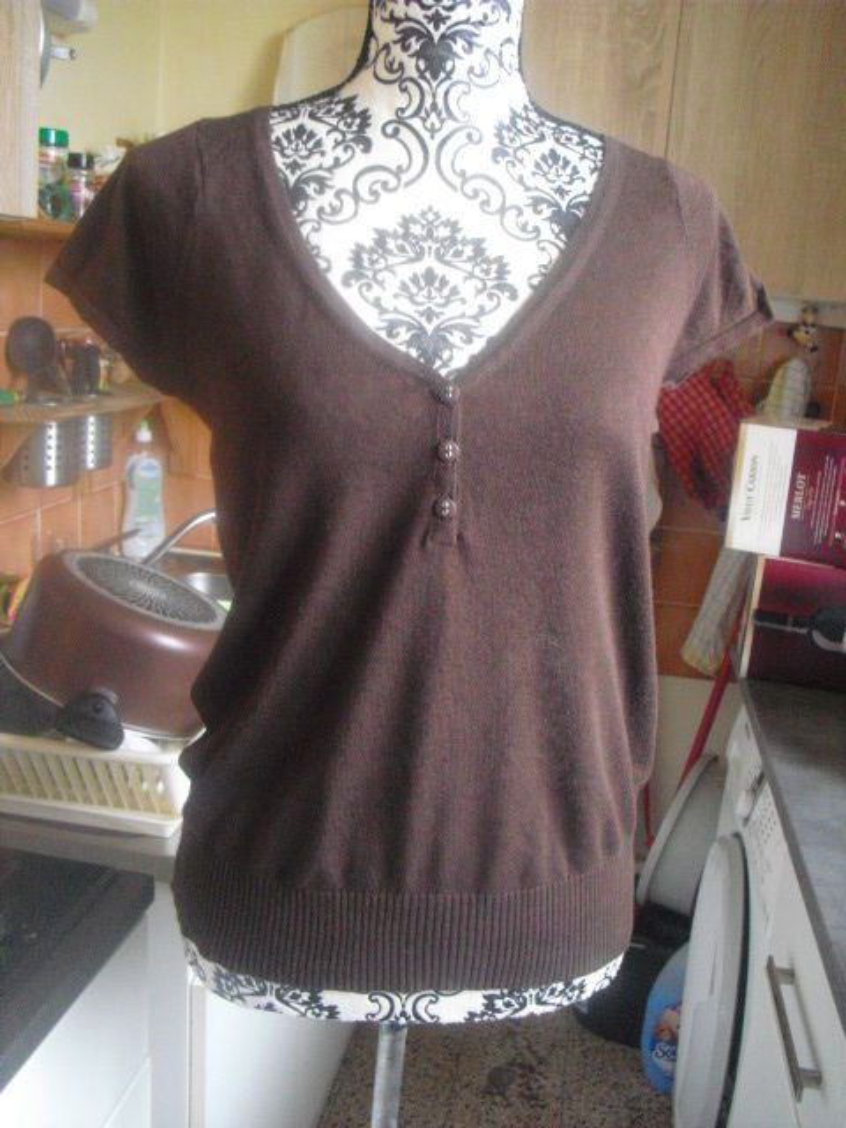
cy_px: 564
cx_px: 423
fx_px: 1173
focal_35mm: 36
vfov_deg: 51.4
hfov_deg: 39.7
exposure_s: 1/8
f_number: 3.1
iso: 800
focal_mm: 6.3
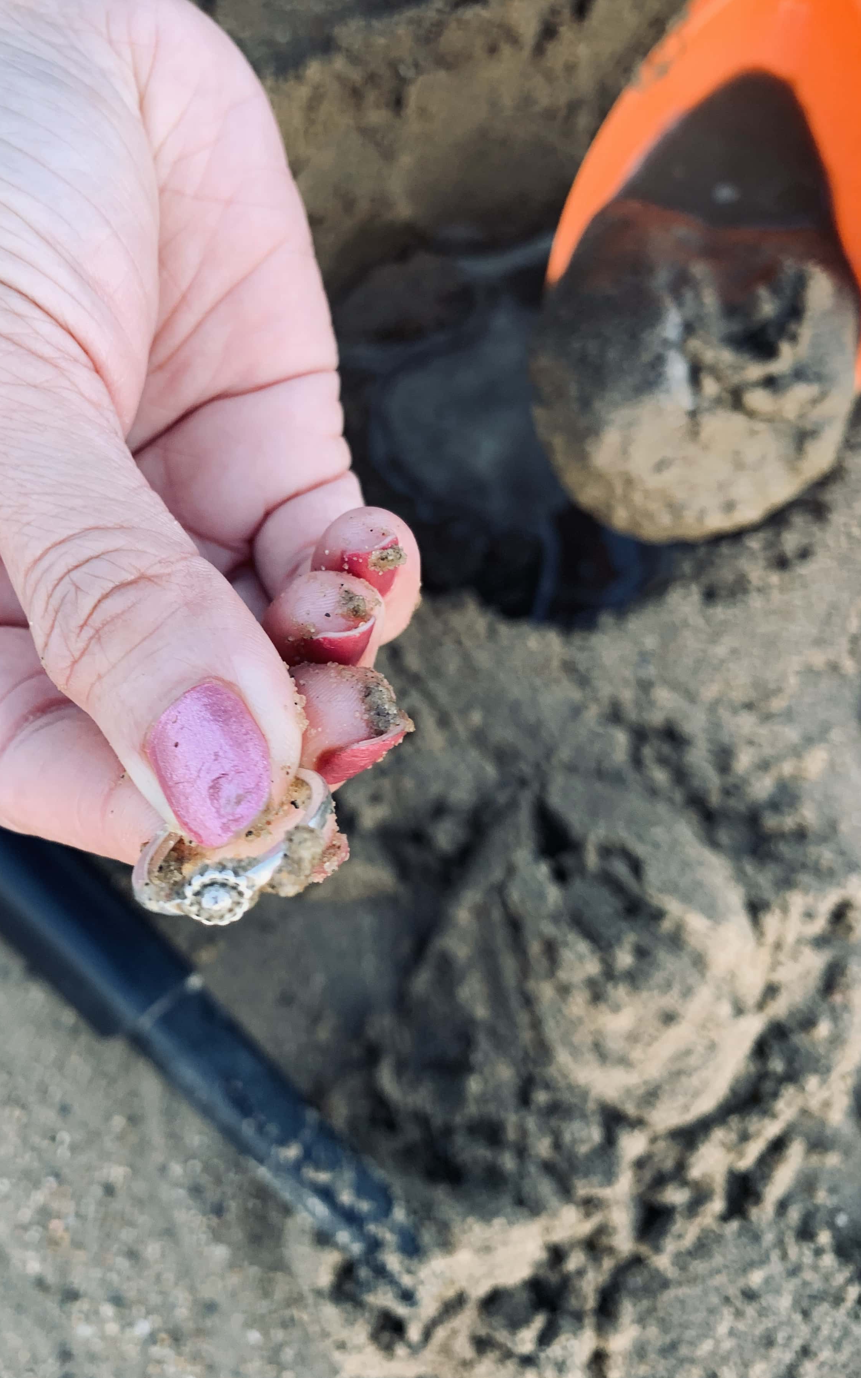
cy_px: 620
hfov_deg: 40.1
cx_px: 283
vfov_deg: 61.1
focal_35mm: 31
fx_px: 1164
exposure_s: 1/81
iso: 100
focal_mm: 4.25
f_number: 1.8
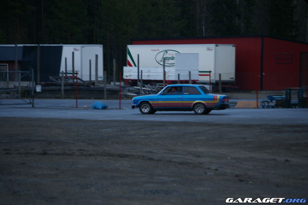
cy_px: 102
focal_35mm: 207
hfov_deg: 9.9
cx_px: 154
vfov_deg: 6.6
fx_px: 1770
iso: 200
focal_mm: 138
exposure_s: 1/60
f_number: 4.5
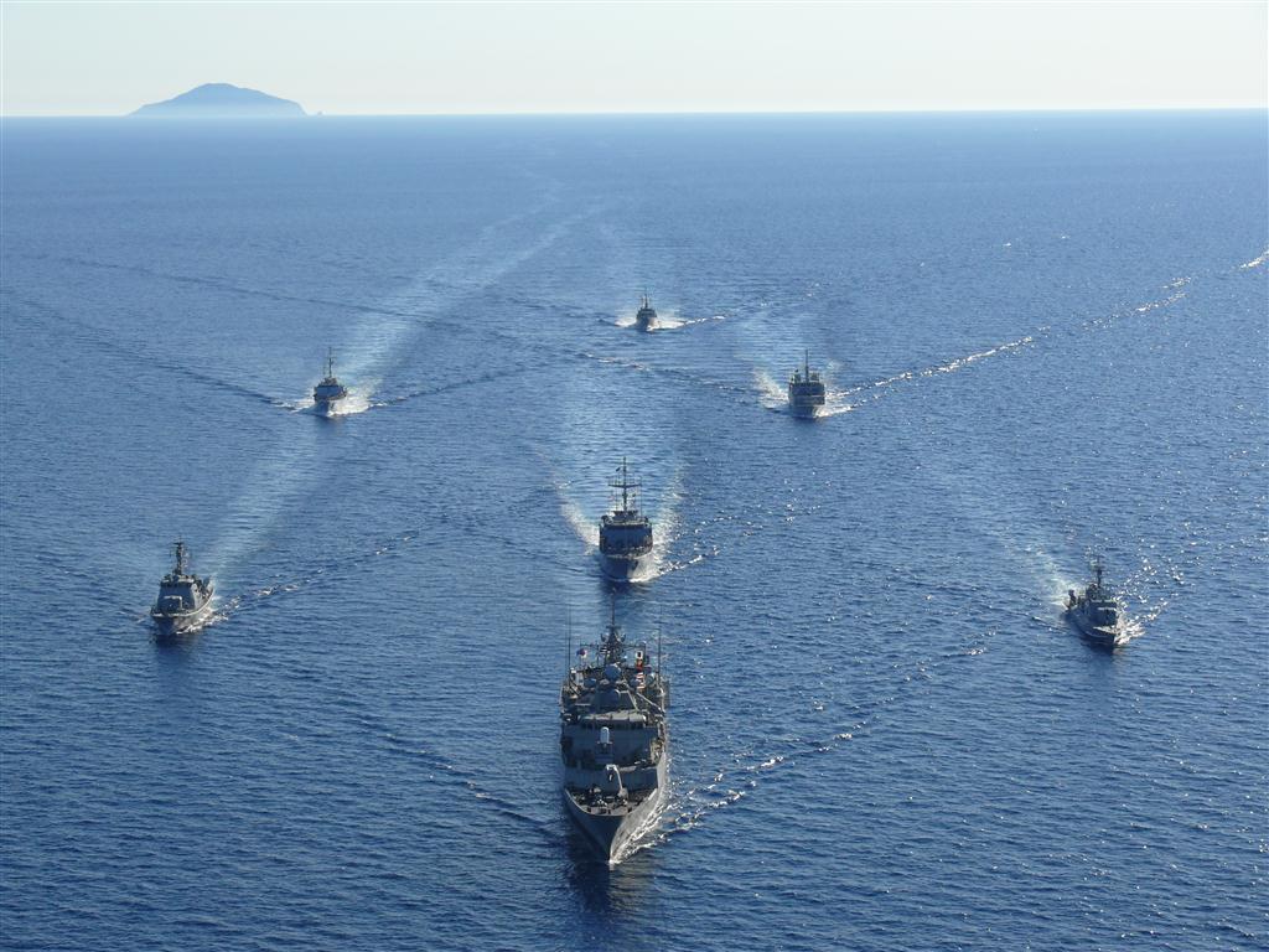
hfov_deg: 21.1
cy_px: 476
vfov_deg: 15.9
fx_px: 3409
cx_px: 634
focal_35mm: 93
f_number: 7.1
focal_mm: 19.7
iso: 100
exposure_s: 1/500
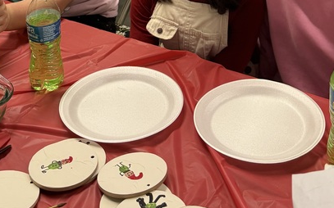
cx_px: 176
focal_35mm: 64
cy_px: -132
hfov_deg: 32.0
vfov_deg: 17.5
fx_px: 582
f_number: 1.78
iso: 200
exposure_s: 1/120
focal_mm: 6.76
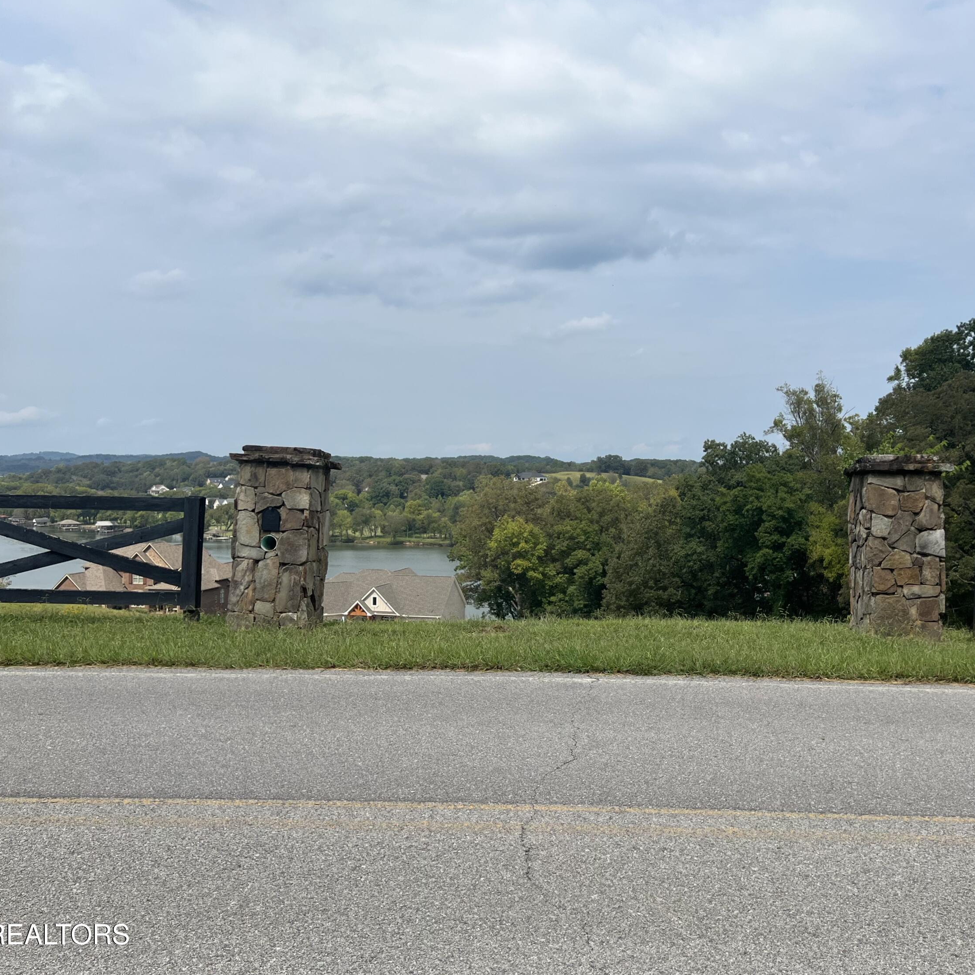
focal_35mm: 31
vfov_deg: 52.5
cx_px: 579
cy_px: 487
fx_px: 988
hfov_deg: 52.2
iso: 50
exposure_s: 1/6993
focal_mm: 5.7
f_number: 1.5
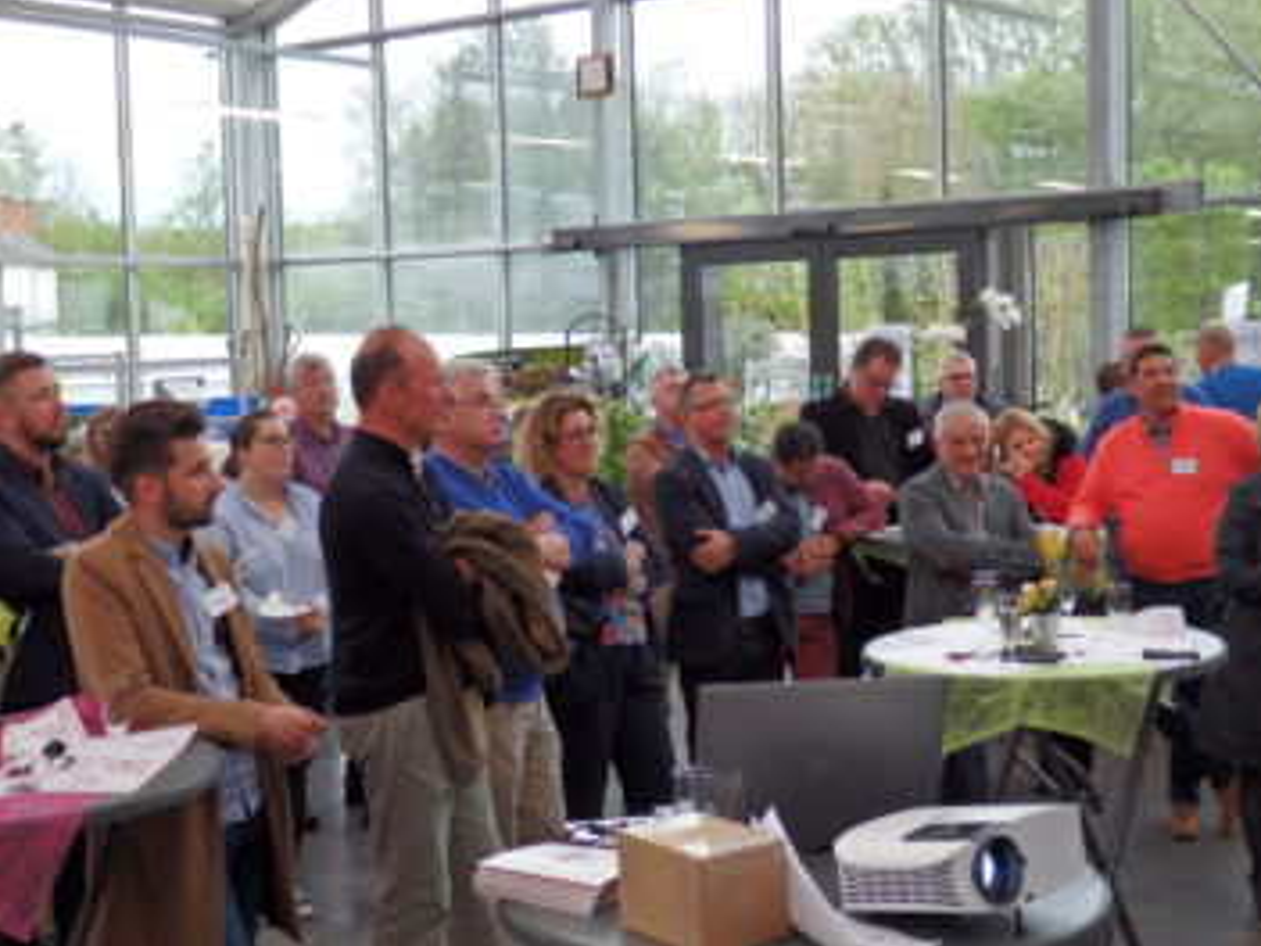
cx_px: 639
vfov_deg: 29.1
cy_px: 468
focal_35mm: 50
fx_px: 1821
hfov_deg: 38.2
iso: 400
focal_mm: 8.9
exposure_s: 1/50
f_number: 4
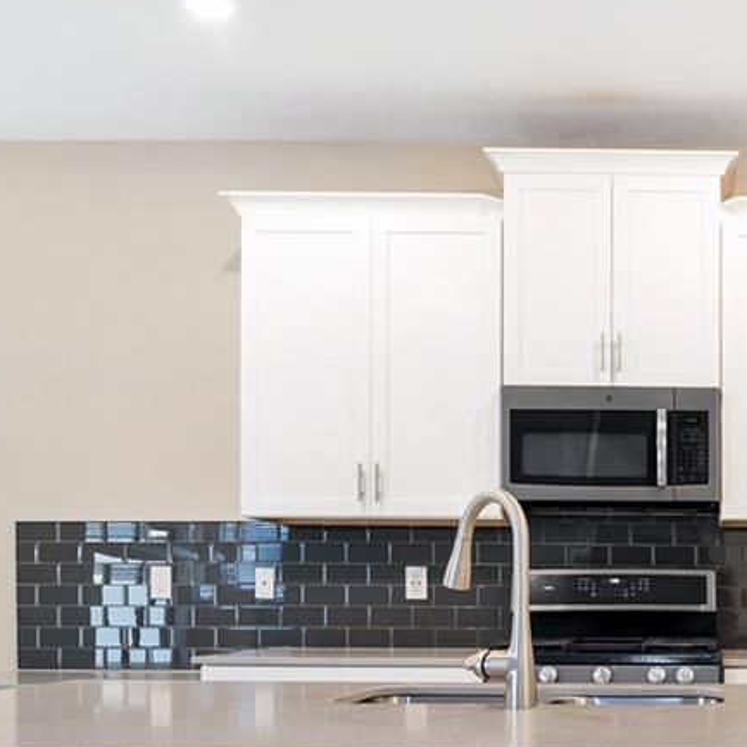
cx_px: 725
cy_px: 597
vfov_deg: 37.0
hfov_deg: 35.2
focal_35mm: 44
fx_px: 1074
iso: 100
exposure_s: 3.2
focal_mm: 14
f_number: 8
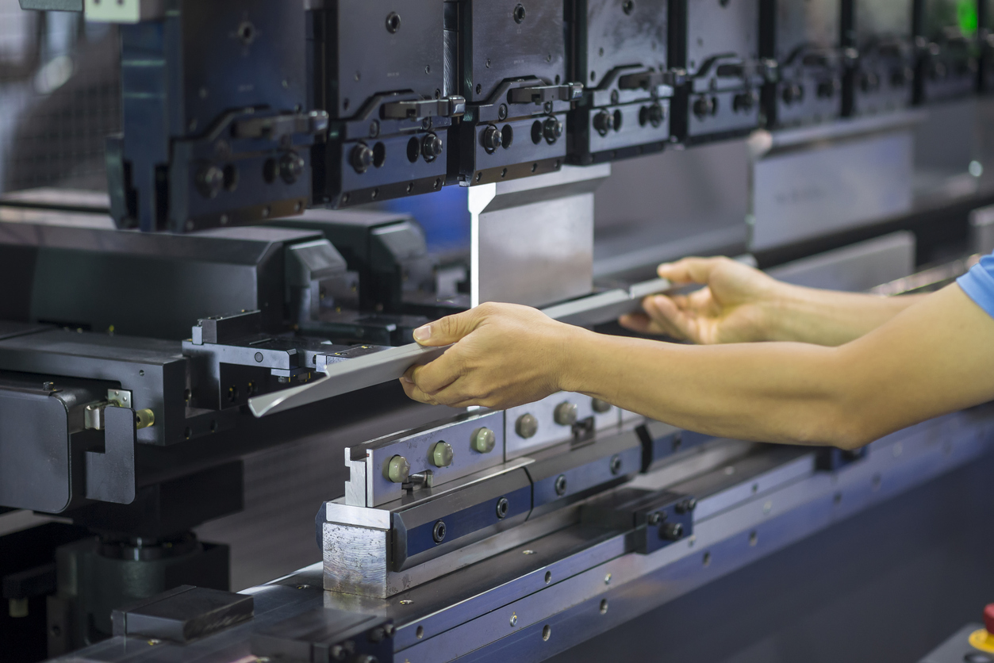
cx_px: 497
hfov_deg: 23.9
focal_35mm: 85
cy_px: 332
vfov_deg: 16.1
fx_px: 2347
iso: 1000
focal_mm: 85
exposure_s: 1/160
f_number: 1.8
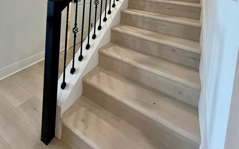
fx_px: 130
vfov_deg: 47.1
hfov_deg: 84.9
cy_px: -7
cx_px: 109
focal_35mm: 20
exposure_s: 1/120
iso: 200
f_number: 1.8
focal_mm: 1.57
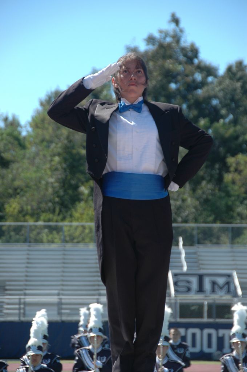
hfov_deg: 7.6
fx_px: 1857
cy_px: 186
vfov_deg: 11.4
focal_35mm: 180
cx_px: 124
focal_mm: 120
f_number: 5.6
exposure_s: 1/500
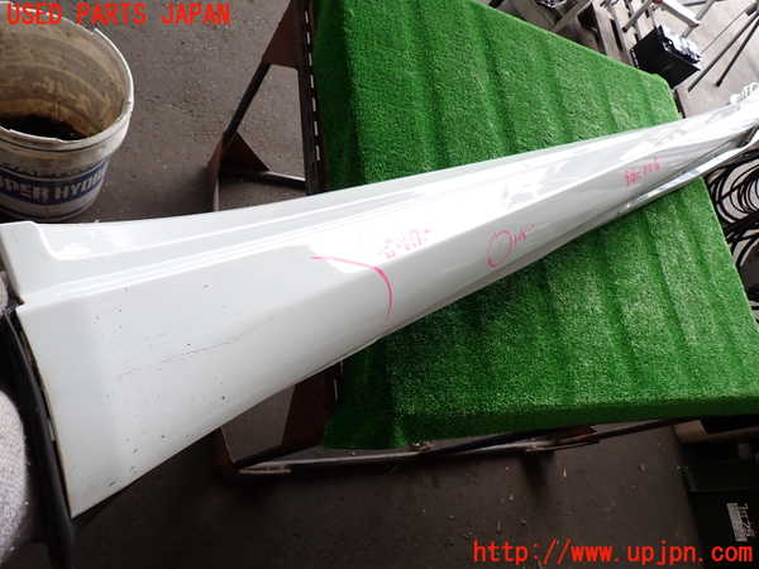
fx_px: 548
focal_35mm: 25
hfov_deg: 69.4
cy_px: 284
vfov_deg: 54.9
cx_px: 380
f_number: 2.8
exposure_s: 1/125
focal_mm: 4.5
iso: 100
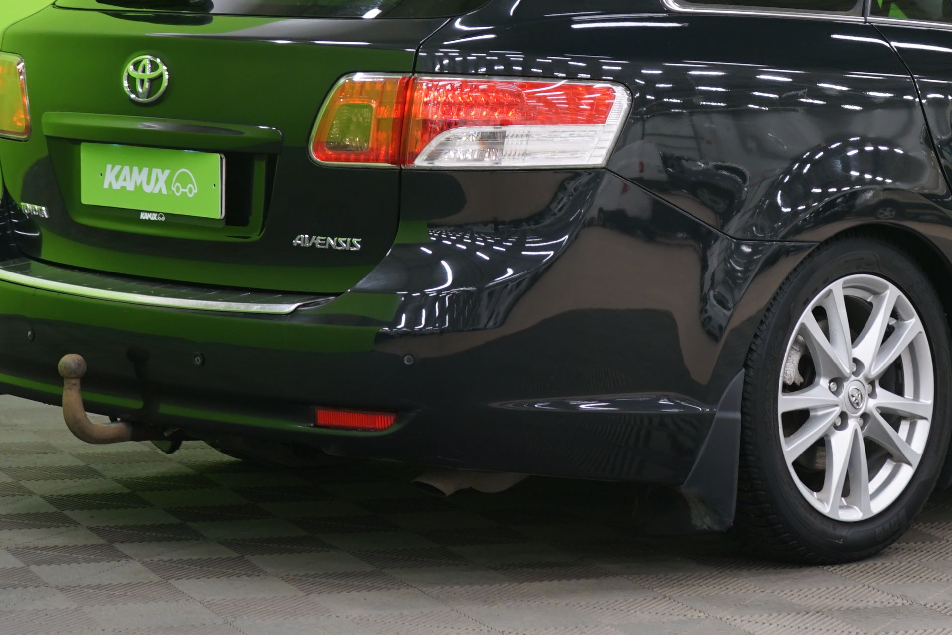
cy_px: 22
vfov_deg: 12.2
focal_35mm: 111
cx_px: 768
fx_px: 2935
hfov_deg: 18.2
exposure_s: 1/5
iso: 400
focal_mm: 54
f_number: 5
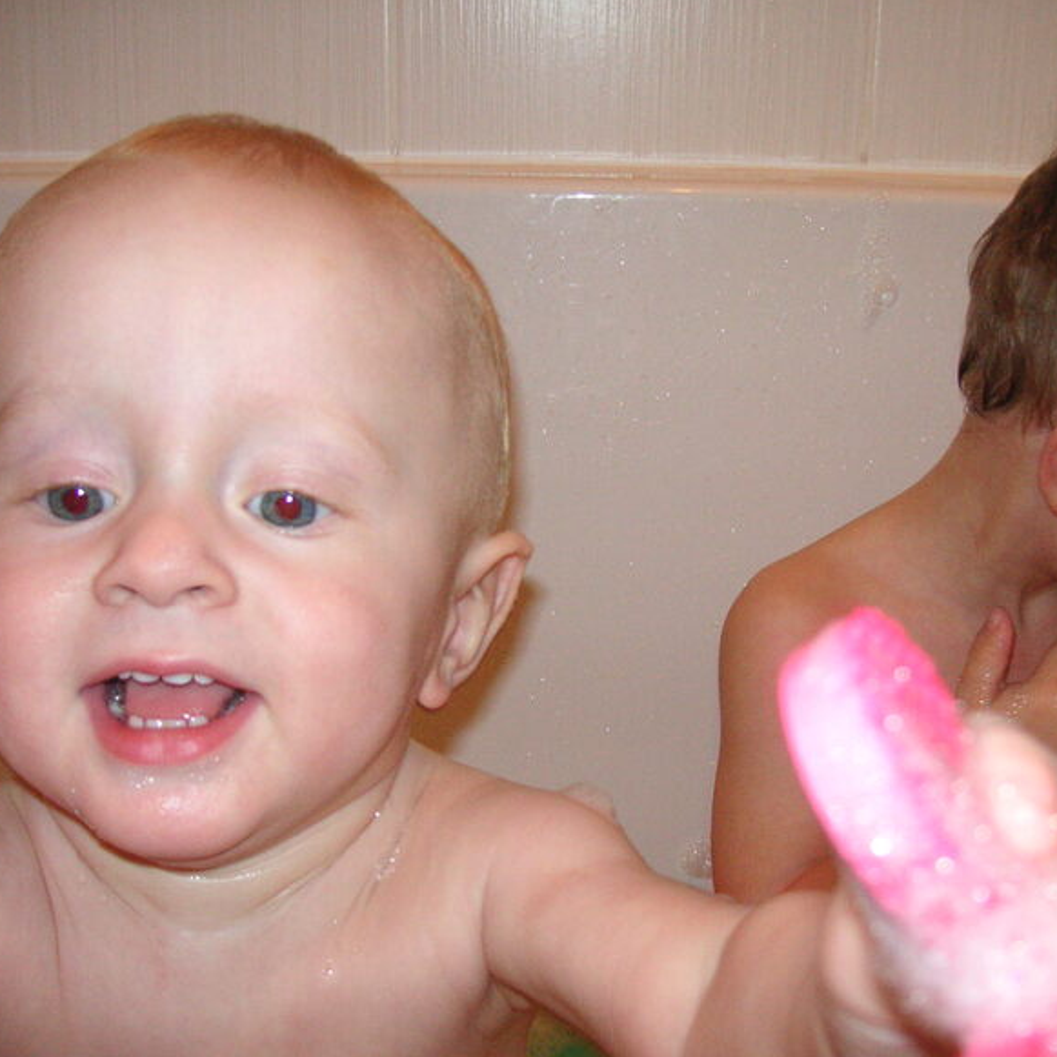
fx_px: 1555
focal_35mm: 45
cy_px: 526
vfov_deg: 37.6
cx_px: 584
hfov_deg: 37.5
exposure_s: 1/45
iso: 160
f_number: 2.8
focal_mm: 6.1
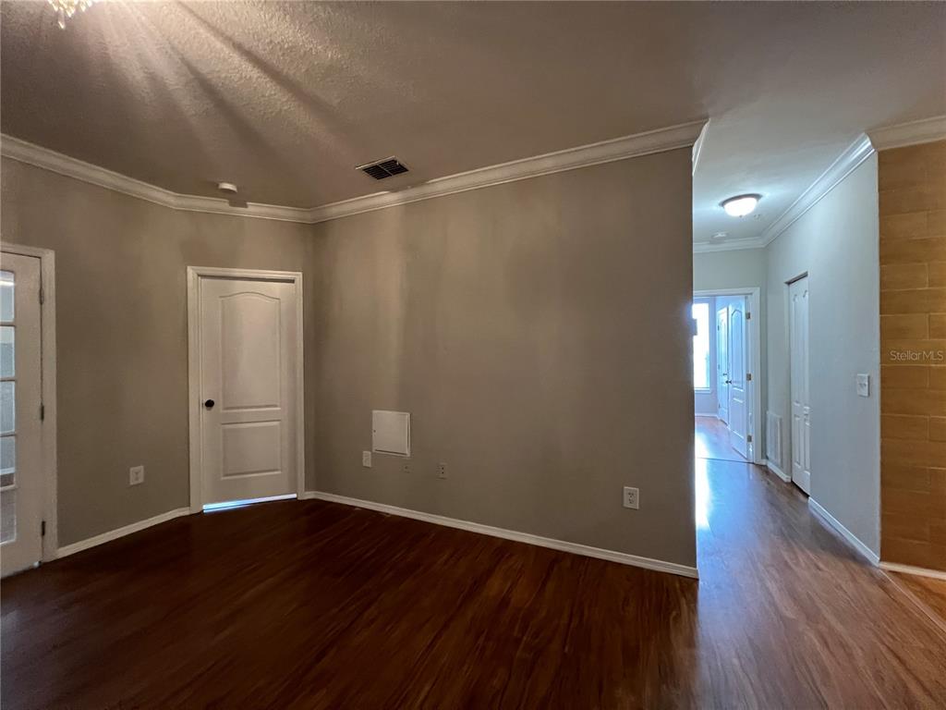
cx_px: 473
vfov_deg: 89.9
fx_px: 355
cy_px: 355
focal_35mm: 13
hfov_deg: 106.2
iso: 640
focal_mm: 1.57
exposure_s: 1/60
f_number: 1.8
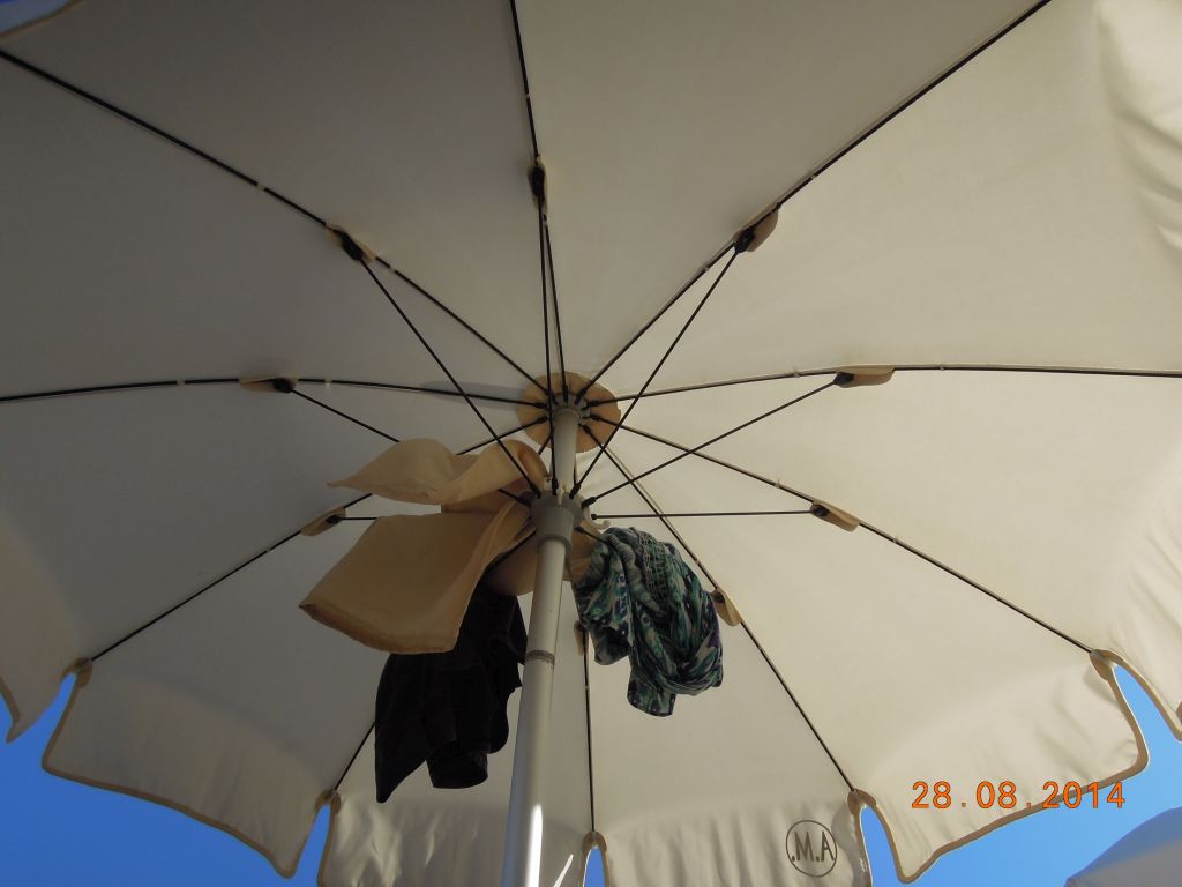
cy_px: 444
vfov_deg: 56.8
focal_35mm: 24
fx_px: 820
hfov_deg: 71.6
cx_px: 591
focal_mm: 4.3
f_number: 4
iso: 160
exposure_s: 1/1600
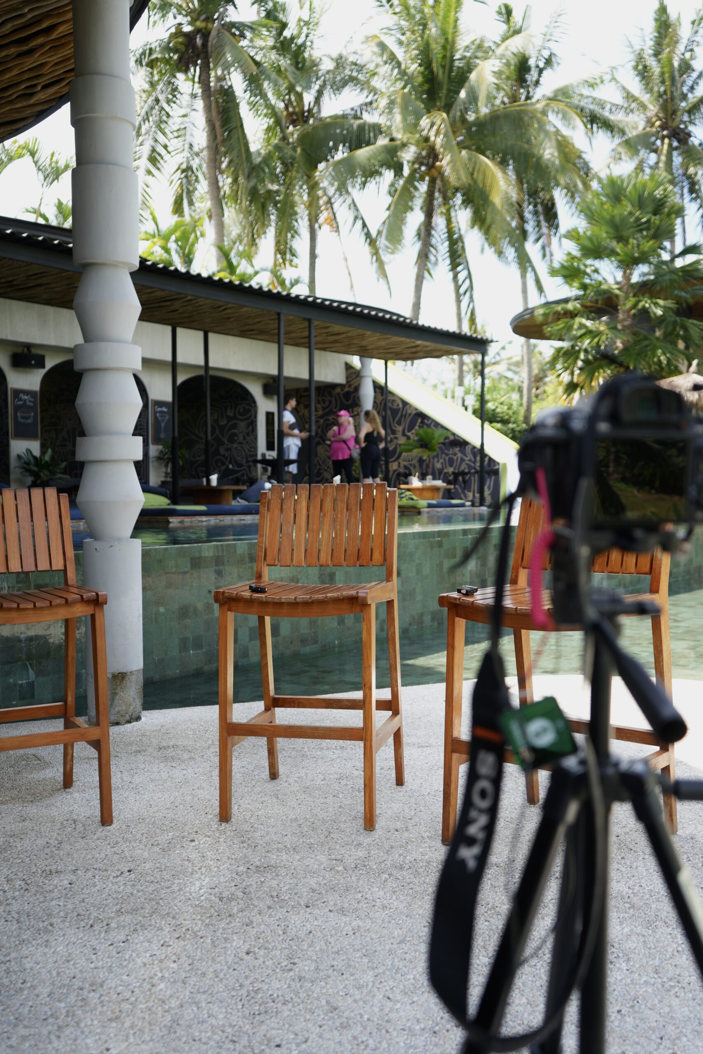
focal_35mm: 33
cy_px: 527
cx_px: 352
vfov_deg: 57.2
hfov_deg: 40.0
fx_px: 966
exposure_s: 1/160
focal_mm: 33
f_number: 4
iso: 100
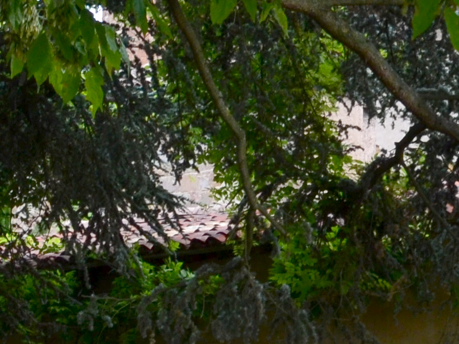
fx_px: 2613
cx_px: -63
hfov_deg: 9.9
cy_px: 358
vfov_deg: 7.5
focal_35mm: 197
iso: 400
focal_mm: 26
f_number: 7.1
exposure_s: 1/40
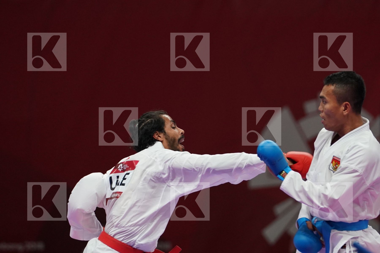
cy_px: 126
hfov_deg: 6.1
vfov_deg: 4.1
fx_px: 3557
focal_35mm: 337
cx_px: 190
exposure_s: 1/1000
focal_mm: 225
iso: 3200
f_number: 4
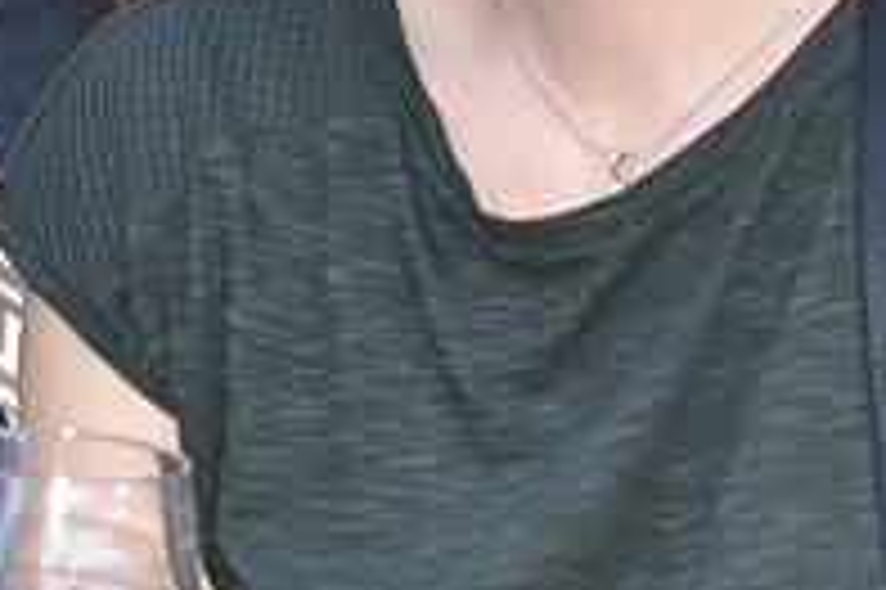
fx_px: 4730
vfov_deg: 7.1
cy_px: 218
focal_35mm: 192
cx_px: 205
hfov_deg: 10.7
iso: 800
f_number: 2.8
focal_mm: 27
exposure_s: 1/60
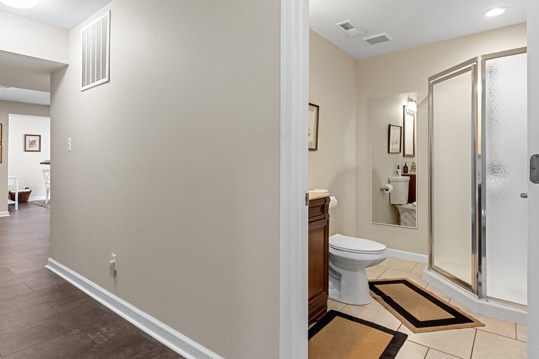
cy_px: 153
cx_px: 269
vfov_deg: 61.6
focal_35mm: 20
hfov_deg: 84.0
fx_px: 299
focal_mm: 10
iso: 800
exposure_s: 1/5
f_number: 8
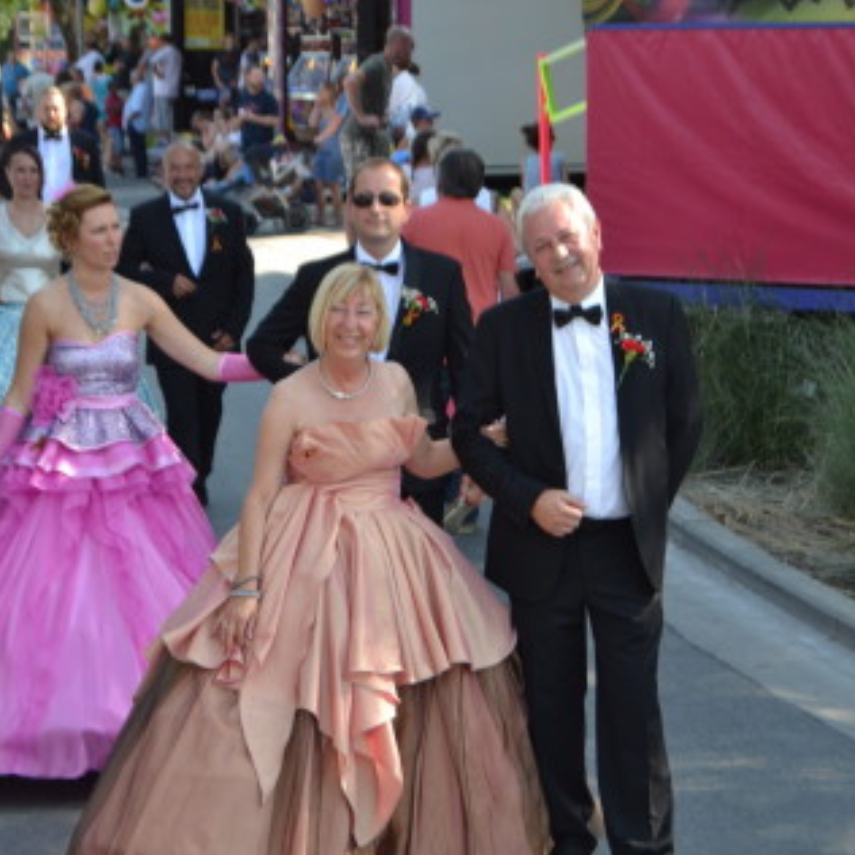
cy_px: 530
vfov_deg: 16.3
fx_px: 2980
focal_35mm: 107
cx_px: 428
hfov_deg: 16.3
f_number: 5.6
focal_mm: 55
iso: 160
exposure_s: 1/125
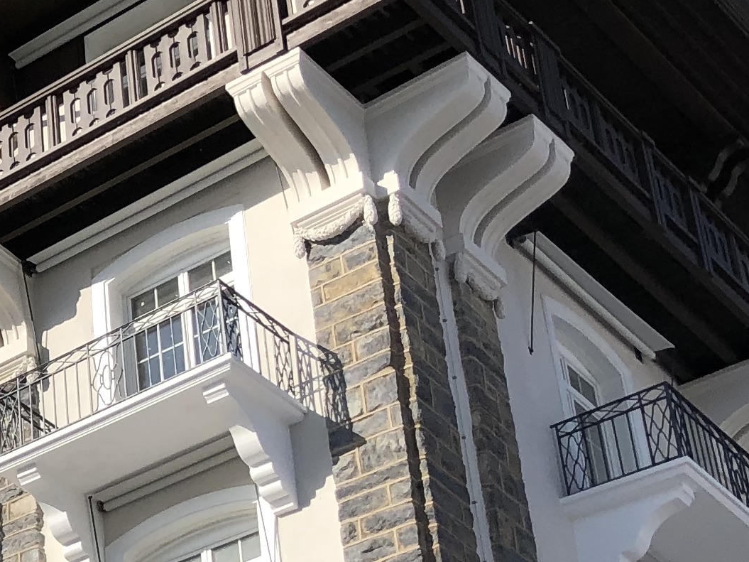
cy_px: 522
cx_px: -570
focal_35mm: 107
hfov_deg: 15.8
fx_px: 2315
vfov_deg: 13.7
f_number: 1.8
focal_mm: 4
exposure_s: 1/2288
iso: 20
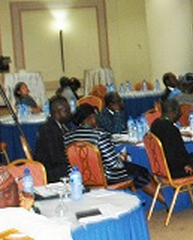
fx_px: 899
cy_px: 47
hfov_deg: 11.2
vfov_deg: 15.2
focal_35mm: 126
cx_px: 370
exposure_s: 1/60
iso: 400
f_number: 4
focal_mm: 24
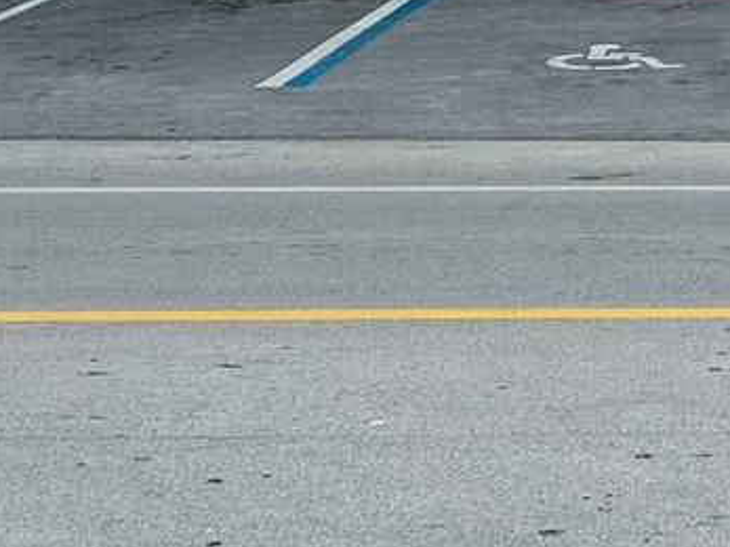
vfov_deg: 11.9
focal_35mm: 120
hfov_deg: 16.0
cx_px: 797
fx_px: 2530
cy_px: -210
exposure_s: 1/3077
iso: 50
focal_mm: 5.7
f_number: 1.5
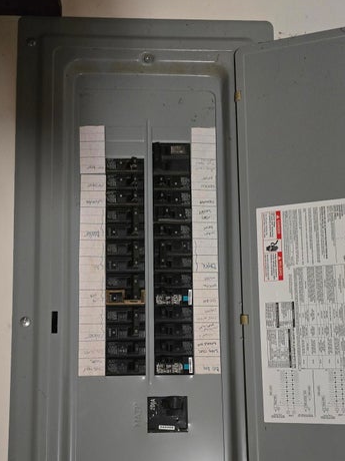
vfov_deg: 55.5
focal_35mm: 32
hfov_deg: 44.2
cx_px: 170
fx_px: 425
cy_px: 311
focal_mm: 6.3
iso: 1600
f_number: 1.7
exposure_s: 1/60
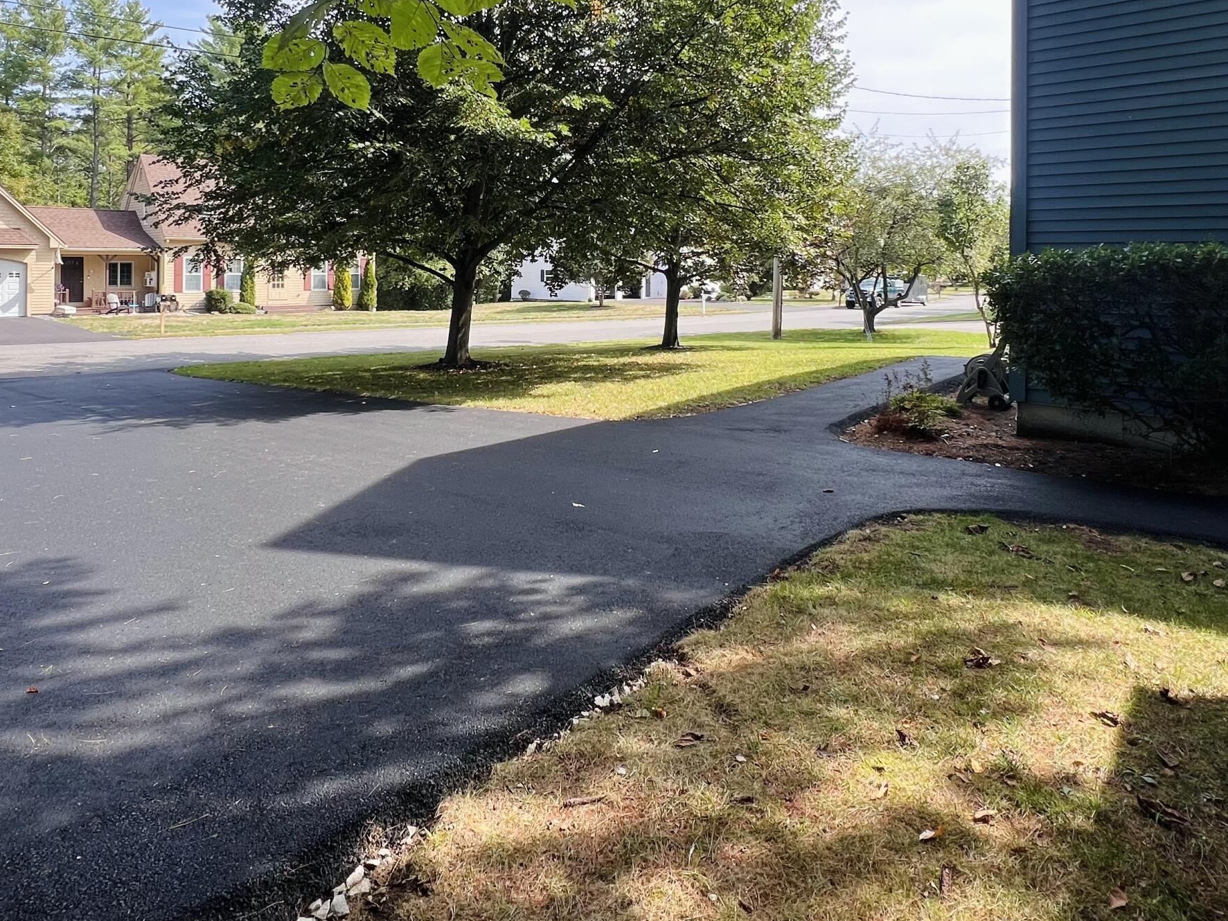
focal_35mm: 22
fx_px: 781
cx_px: 576
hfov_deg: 76.3
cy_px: 257
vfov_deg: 58.6
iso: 32
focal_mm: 1.57
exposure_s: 1/314
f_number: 1.8
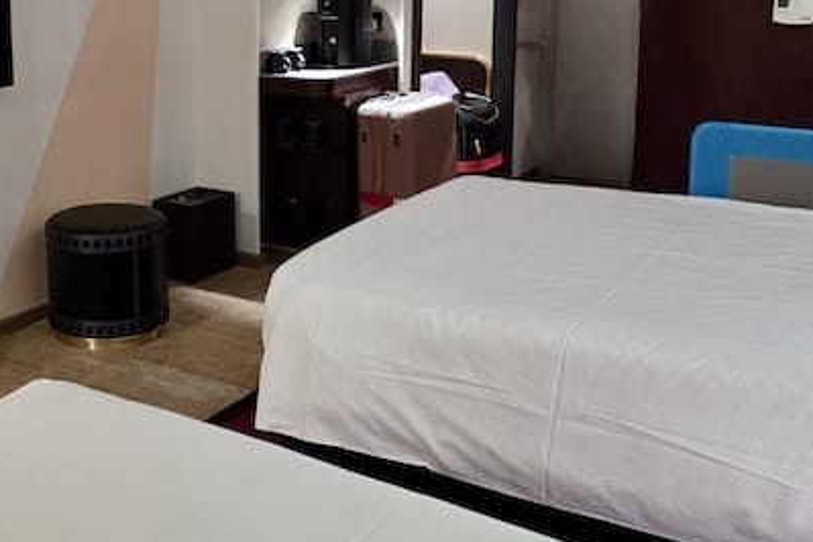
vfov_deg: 27.6
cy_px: 118
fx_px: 1084
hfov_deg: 39.8
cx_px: 192
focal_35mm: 48
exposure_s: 1/33.6
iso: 400
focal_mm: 6.3
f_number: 1.7
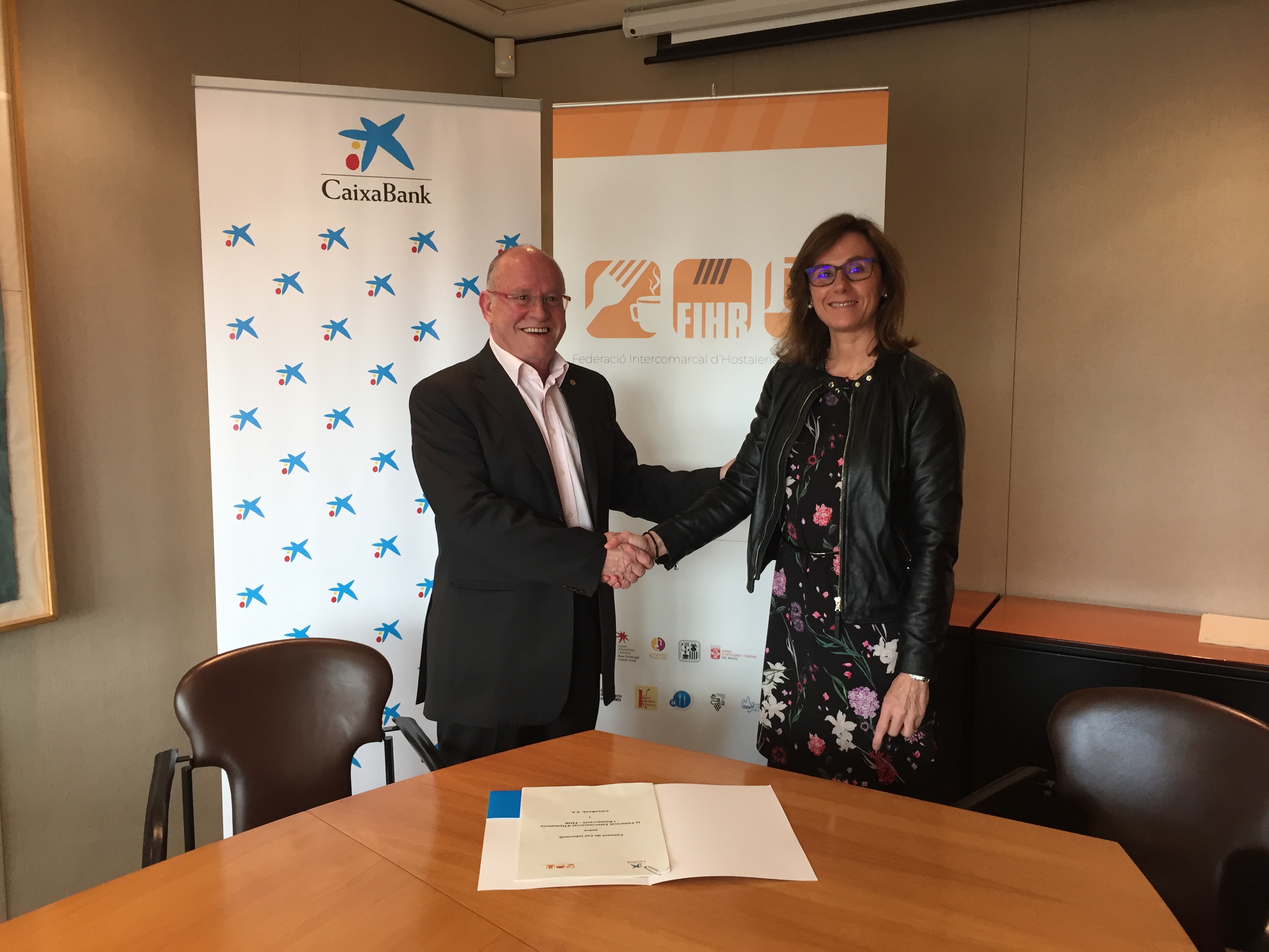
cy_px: 476
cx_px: 634
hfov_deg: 61.7
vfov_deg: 48.2
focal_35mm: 29
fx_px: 1063
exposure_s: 1/33
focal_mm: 4.15
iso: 40
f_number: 2.2
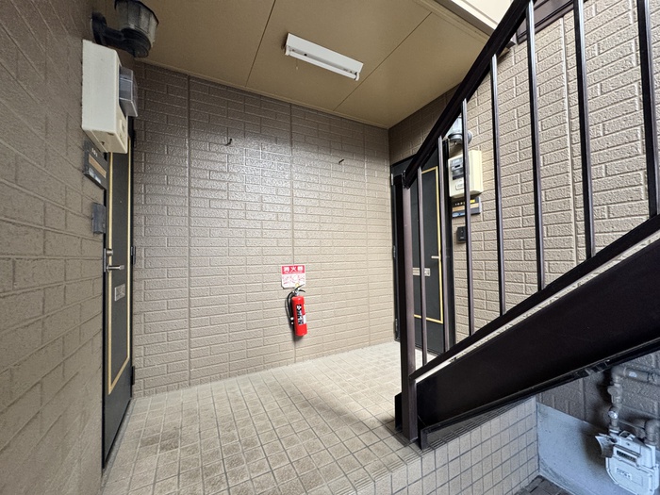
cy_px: 248
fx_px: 267
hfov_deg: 102.1
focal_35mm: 14
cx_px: 330
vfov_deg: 85.7
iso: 200
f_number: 2.2
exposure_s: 1/99
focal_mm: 2.22
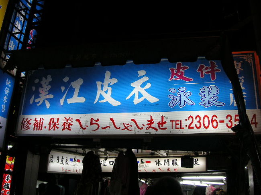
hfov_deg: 50.2
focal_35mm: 37
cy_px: 98
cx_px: 130
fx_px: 279
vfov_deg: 38.6
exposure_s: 1/45
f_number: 2.8
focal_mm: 6.1
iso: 50
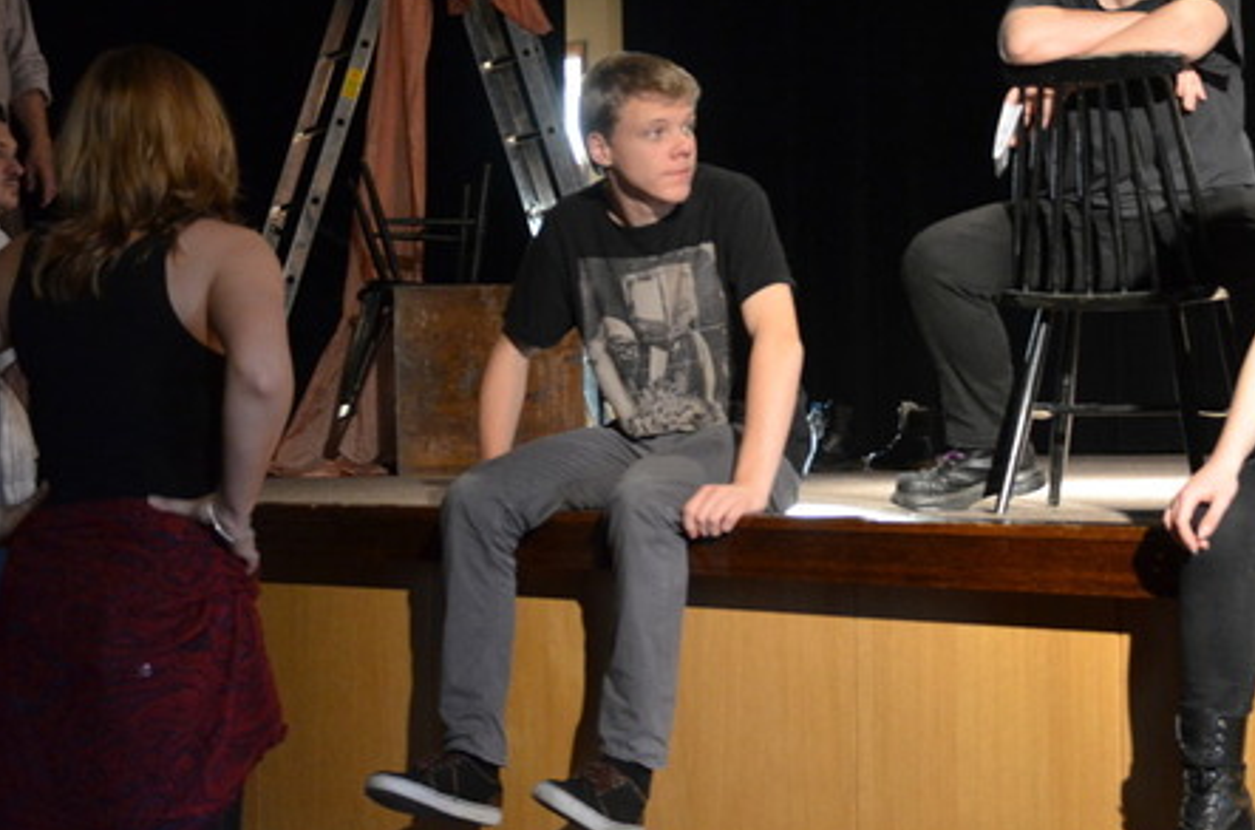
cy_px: 399
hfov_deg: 26.4
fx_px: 2678
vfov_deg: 17.6
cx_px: 683
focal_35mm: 77
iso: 1600
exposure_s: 1/50
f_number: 3.5
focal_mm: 32
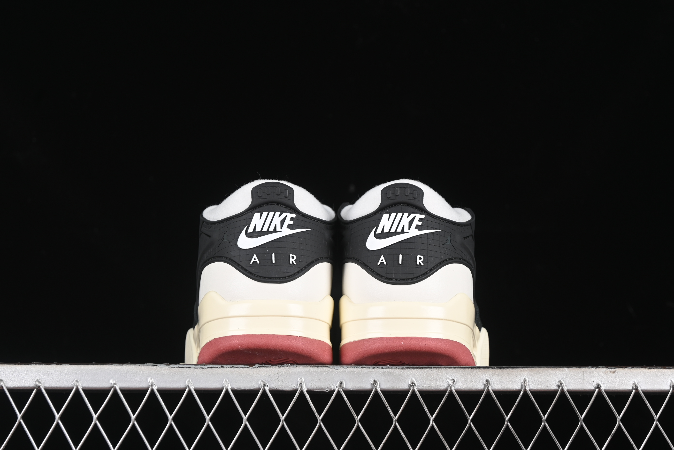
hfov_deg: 27.0
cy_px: 225
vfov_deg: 18.2
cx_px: 337
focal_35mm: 75
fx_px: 1404
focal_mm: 50
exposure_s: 1/60
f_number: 6.3
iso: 160
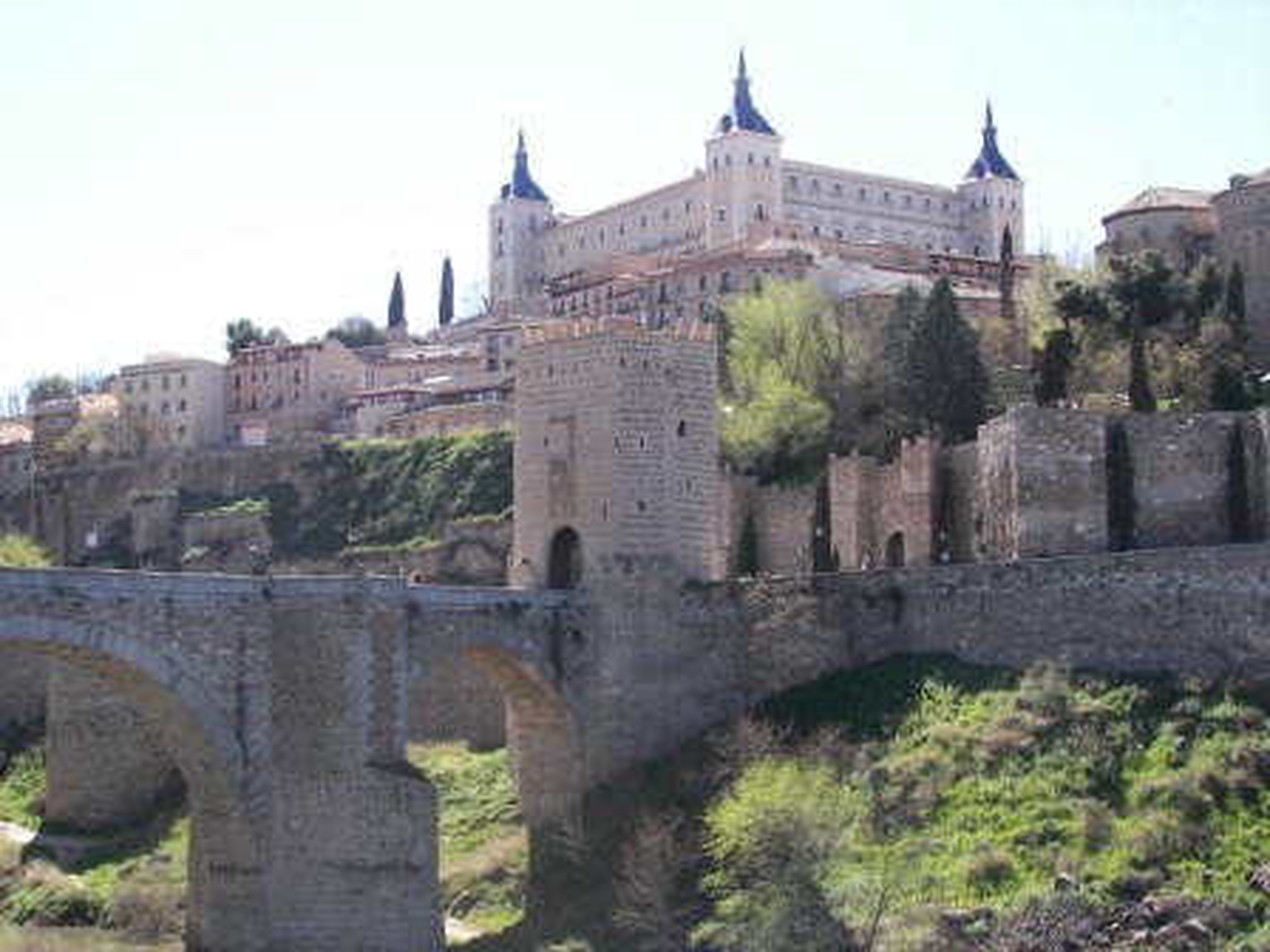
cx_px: 635
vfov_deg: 25.2
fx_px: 2128
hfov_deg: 33.2
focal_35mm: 58
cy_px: 476
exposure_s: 1/320
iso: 50
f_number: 2.8
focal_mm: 9.6
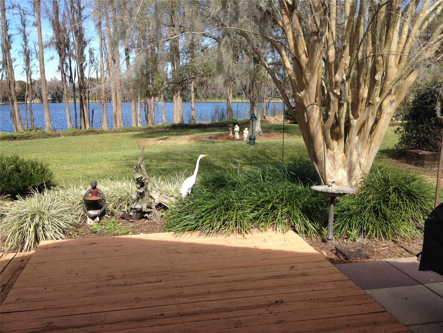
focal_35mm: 35
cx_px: 222
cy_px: 166
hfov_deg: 52.6
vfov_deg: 40.7
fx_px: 448
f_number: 2.4
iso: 50
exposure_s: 1/319
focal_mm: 4.28
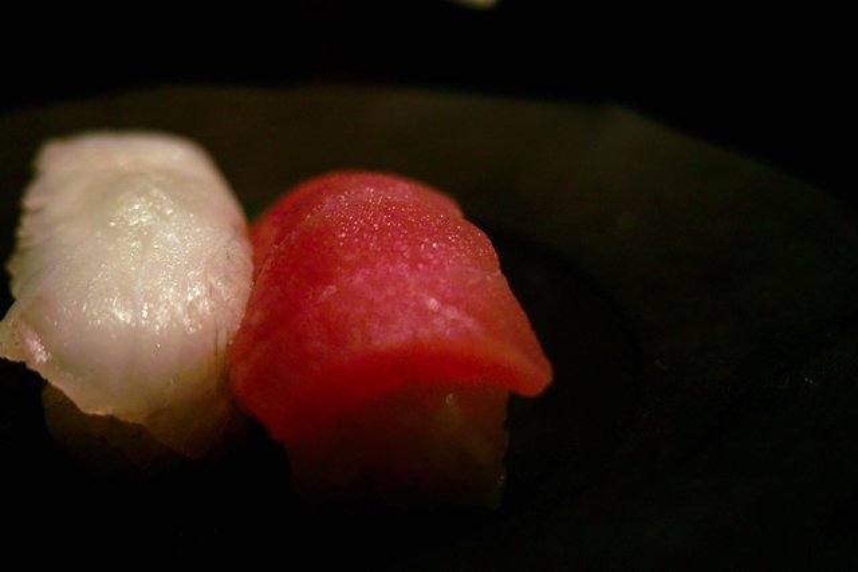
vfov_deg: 32.6
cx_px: 429
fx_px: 977
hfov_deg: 47.4
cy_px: 286
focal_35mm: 41
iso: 200
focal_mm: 24.2
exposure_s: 1/10
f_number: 2.8
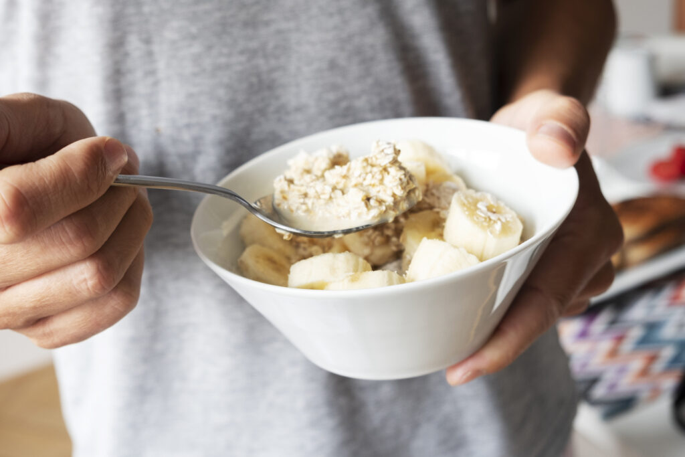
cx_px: 342
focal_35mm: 40
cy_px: 228
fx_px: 761
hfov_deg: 48.5
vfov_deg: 33.4
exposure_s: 1/60
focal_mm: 26.5
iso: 400
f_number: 4
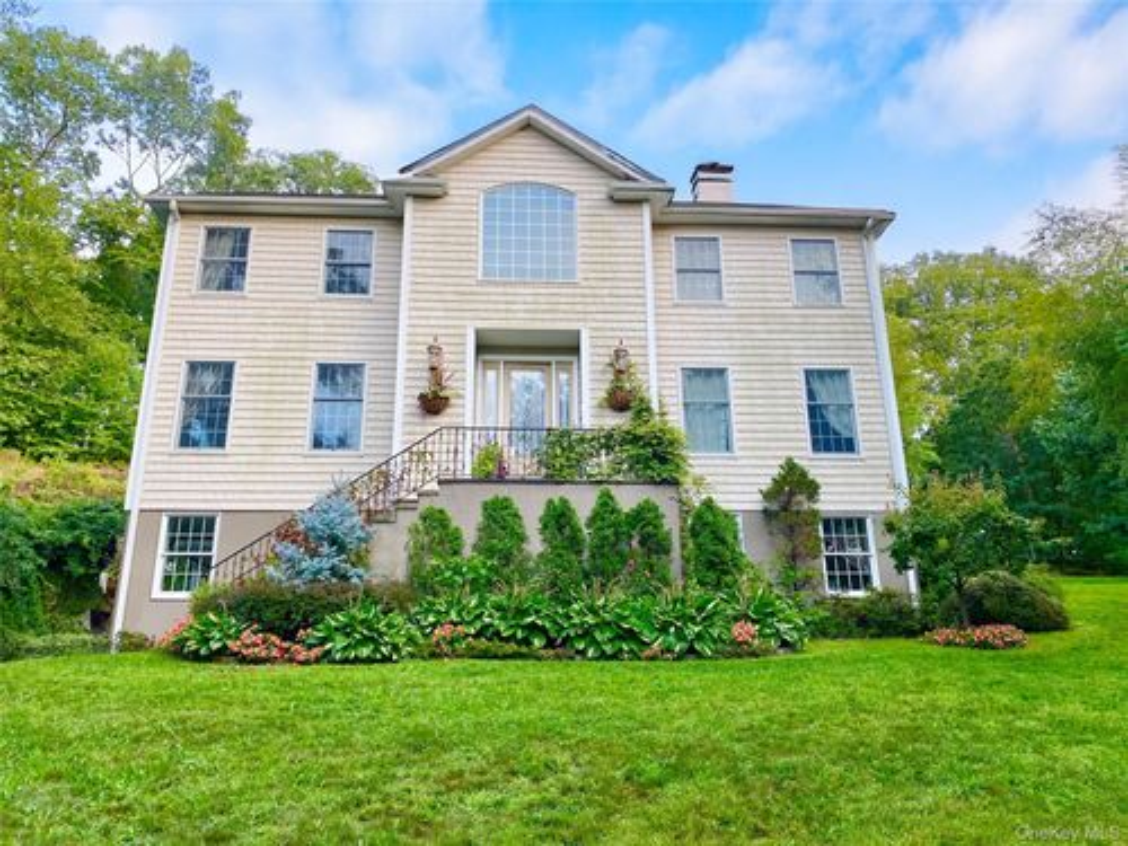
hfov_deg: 67.3
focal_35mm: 26
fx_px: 847
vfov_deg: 53.1
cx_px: 564
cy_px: 423
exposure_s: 1/124
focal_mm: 4.25
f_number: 1.8
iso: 32
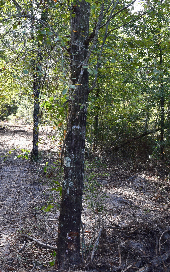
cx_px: 16
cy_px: 135
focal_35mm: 56
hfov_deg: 22.6
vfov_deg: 36.3
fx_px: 415
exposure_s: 1/80
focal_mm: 24
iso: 400
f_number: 8
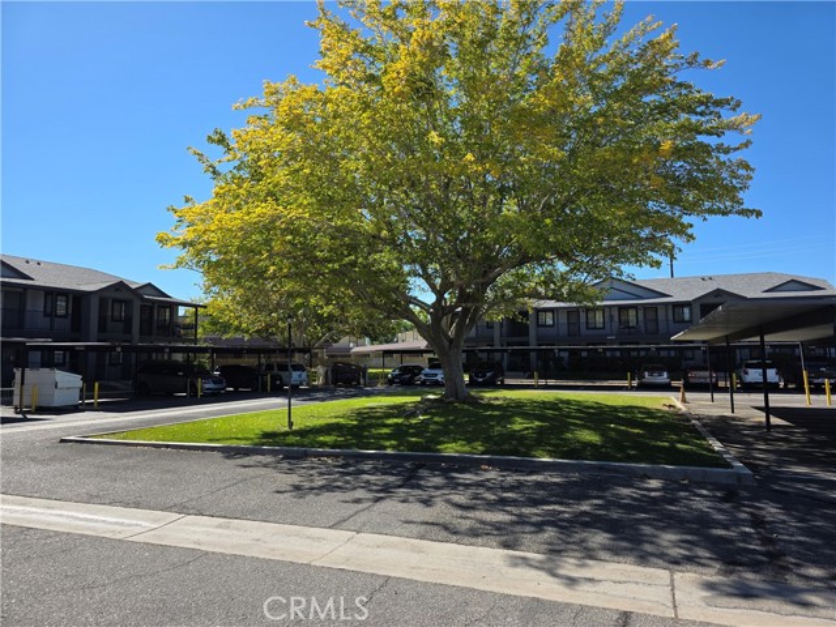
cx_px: 418
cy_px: 314
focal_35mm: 23
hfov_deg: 73.9
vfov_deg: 58.9
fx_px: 555
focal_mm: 6.3
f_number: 1.7
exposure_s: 1/4333
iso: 80
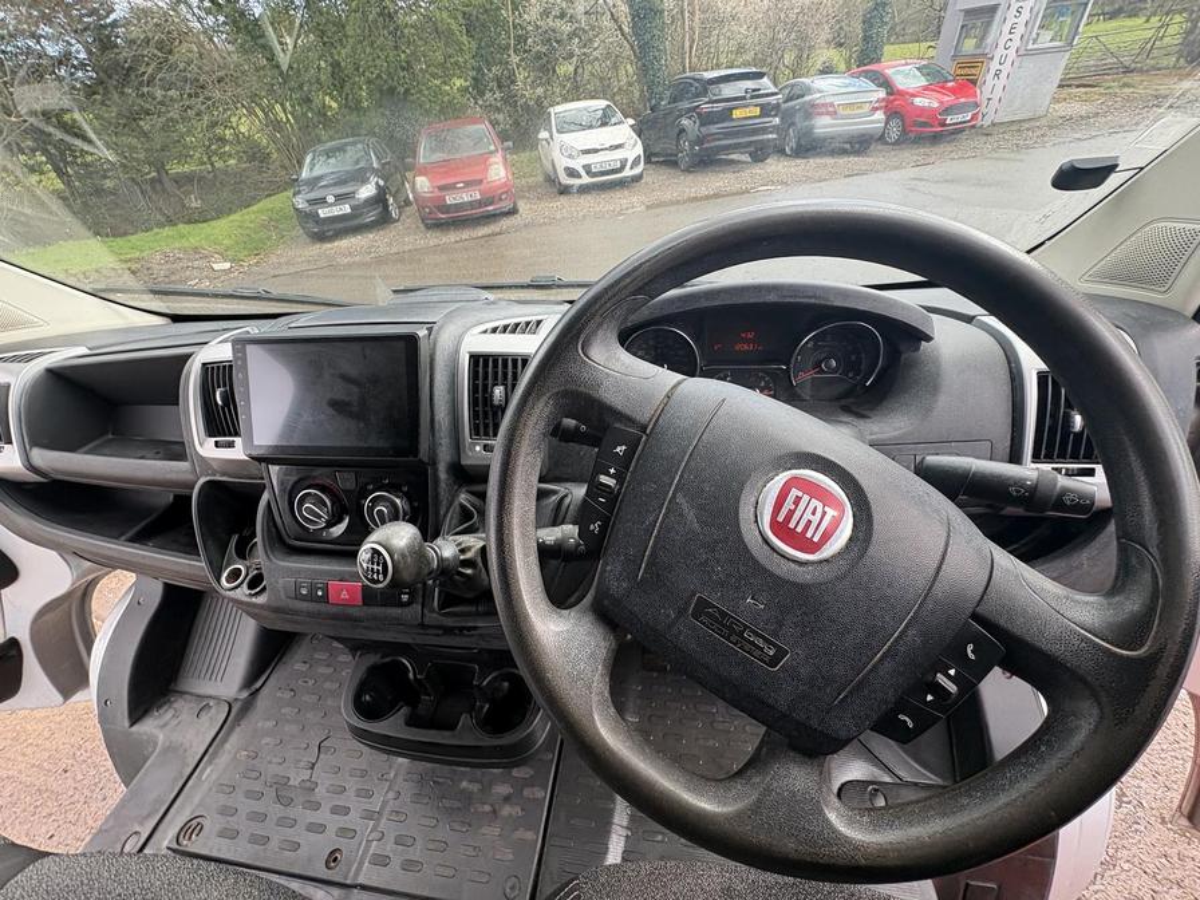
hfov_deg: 102.1
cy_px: 450
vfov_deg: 85.7
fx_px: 485
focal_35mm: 14
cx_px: 600
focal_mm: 2.22
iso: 100
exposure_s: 1/139
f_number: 2.2
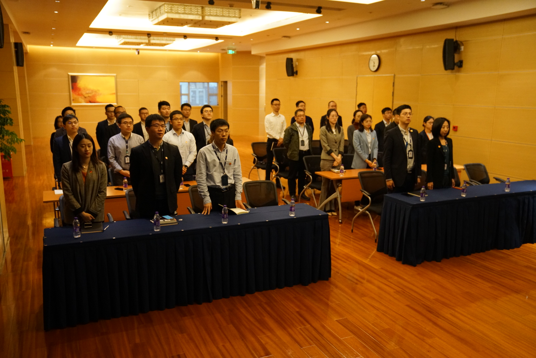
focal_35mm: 32
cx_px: 268
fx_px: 477
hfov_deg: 58.7
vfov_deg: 41.2
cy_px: 179
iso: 6400
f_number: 2.8
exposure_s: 1/160
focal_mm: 32
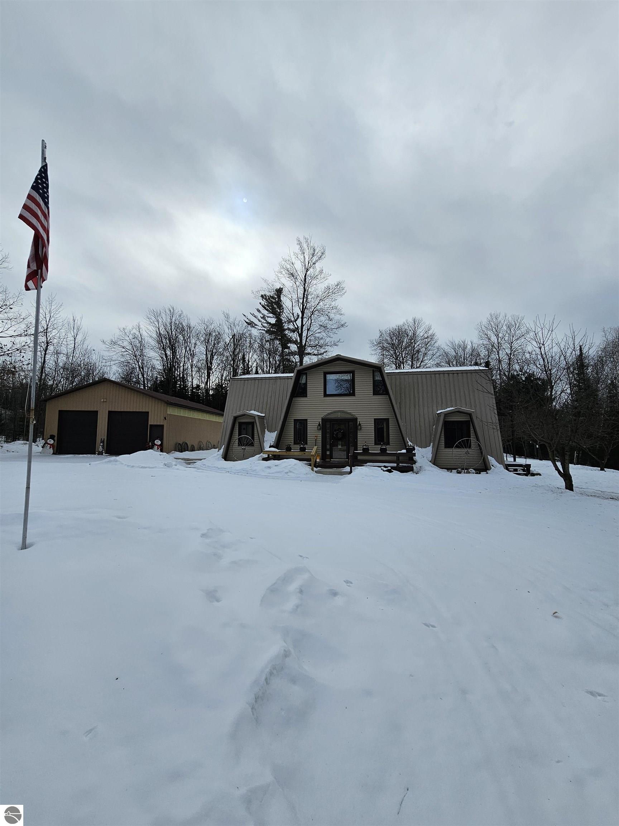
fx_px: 310
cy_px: 413
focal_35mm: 13
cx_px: 310
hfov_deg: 89.9
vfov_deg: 106.2
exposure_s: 1/6014
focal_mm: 2.2
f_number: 2.2
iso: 50
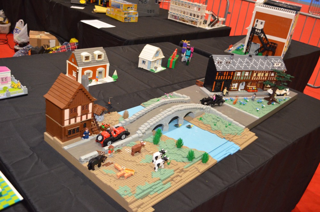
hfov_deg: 57.3
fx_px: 293
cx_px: 160
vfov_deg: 39.8
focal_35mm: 33
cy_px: 106
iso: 2500
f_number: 4
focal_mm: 22
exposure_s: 1/60
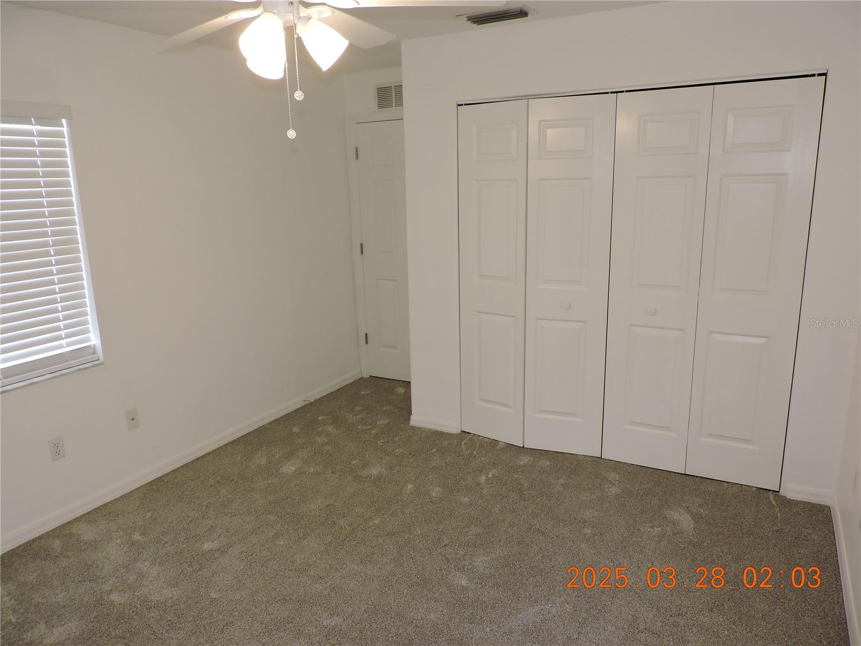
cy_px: 323
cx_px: 430
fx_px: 597
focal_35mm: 24
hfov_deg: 71.6
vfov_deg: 56.8
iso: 180
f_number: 3
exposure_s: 1/40
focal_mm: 4.3
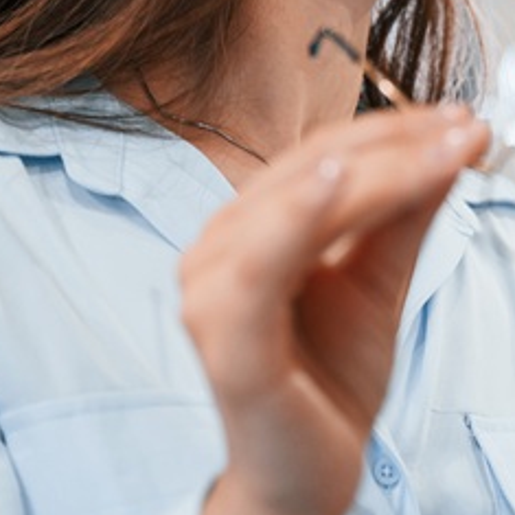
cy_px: -4
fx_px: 3400
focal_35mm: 202
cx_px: 546
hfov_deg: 8.6
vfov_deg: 8.6
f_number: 2.8
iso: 1250
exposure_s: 1/800
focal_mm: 70
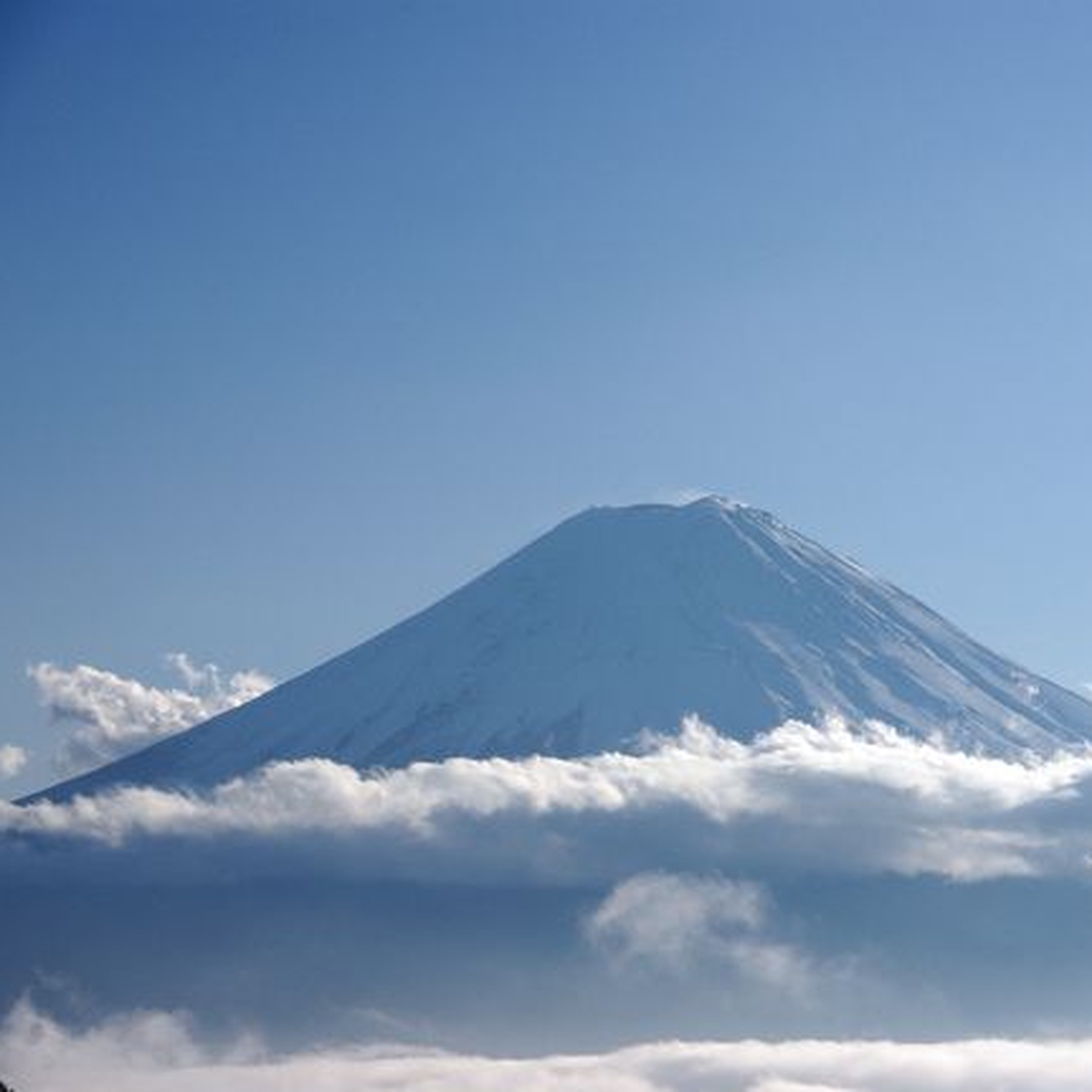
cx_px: 732
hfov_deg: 11.6
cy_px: 549
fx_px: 5354
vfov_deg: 11.6
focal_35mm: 150
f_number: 8
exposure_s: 1/350
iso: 100
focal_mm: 77.5
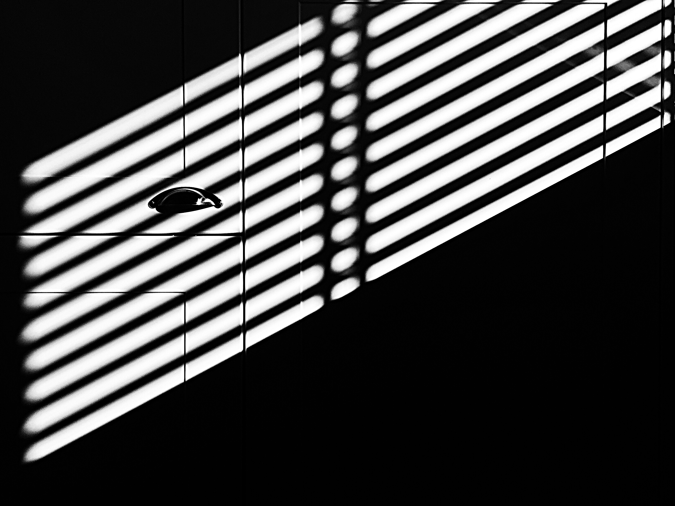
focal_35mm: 29
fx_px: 565
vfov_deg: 48.2
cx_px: 338
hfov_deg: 61.7
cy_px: 253
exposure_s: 1/2083
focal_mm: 4.15
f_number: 2.2
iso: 32
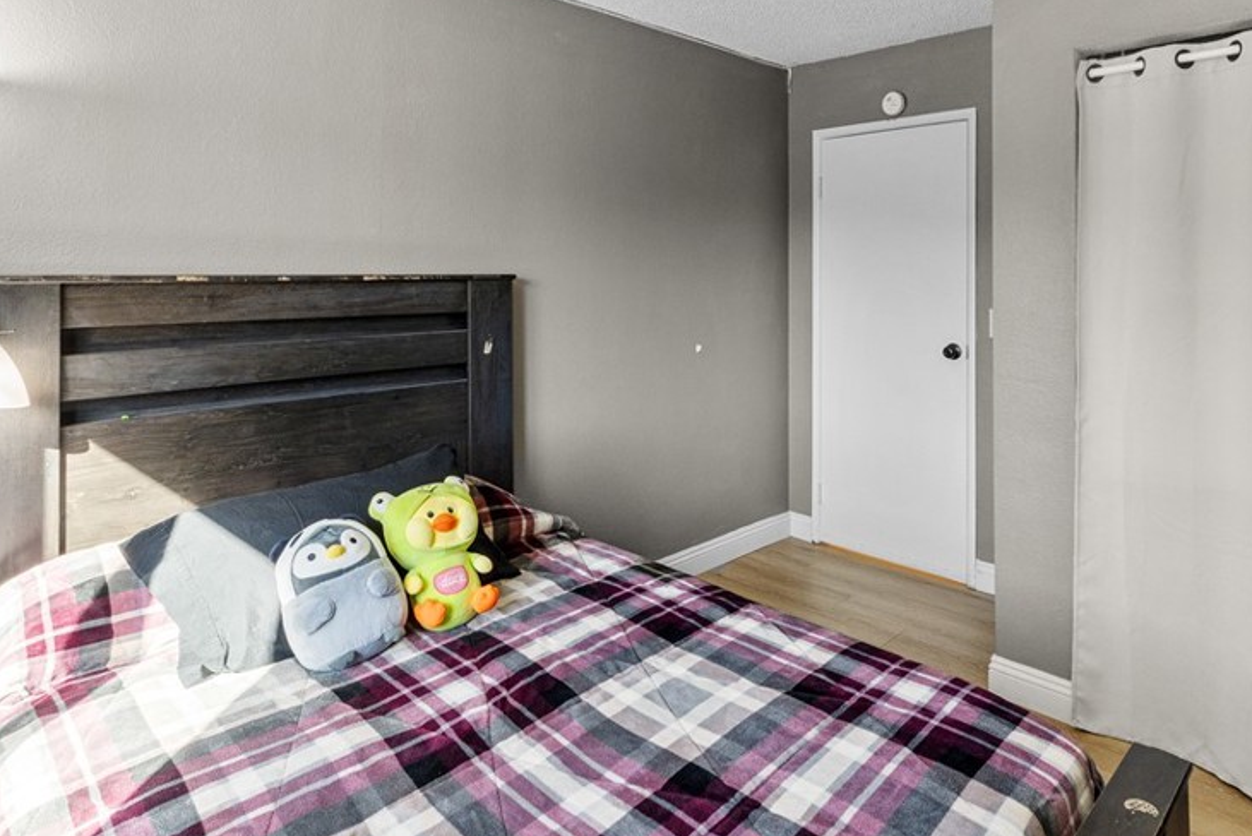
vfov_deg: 59.4
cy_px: 371
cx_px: 670
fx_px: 731
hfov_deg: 81.1
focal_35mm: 21
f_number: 7.1
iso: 400
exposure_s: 1/6
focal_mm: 10
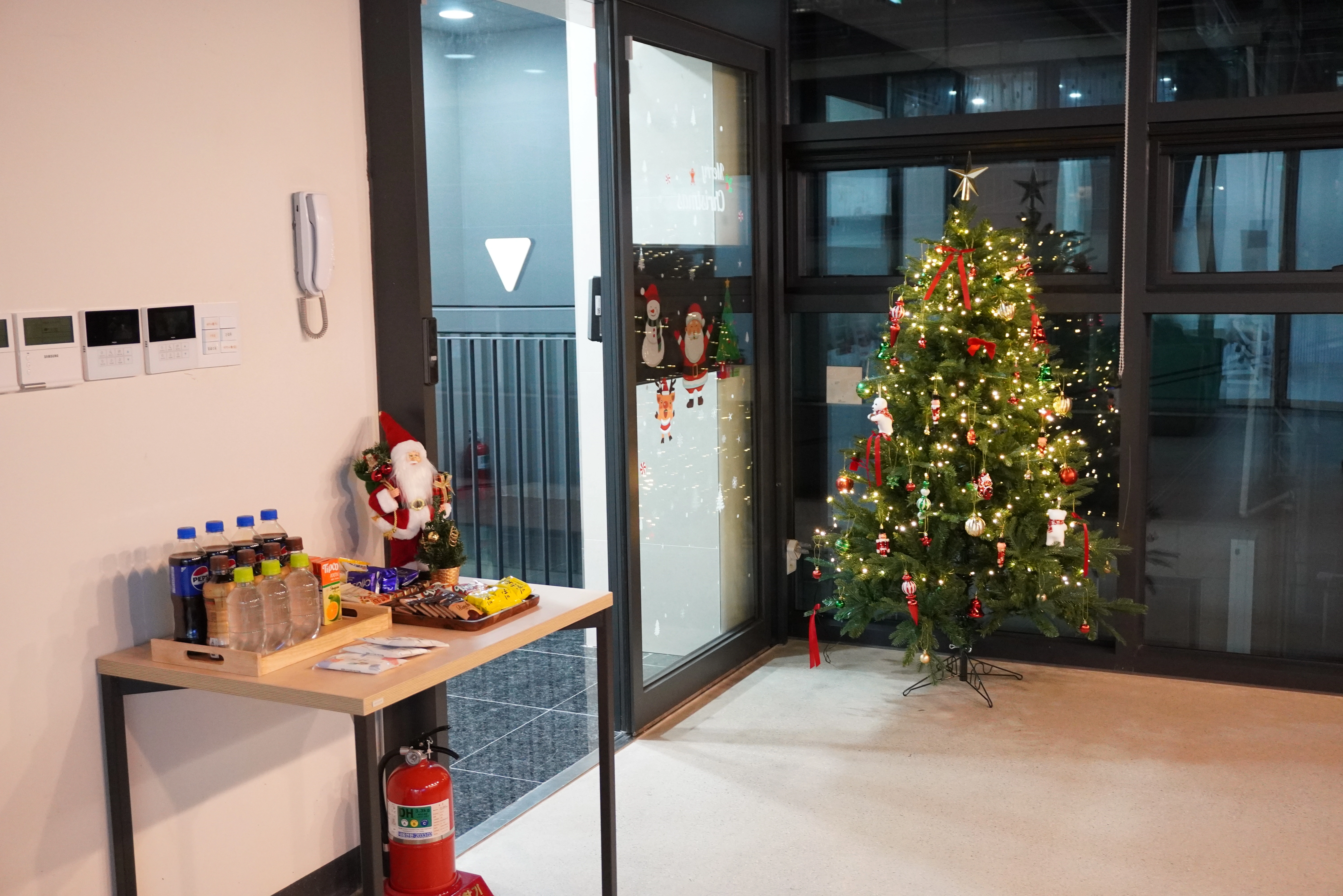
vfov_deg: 35.5
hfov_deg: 51.3
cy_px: 448
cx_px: 672
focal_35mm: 38
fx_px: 1399
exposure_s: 1/40
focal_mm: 25
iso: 2500
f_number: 4.5
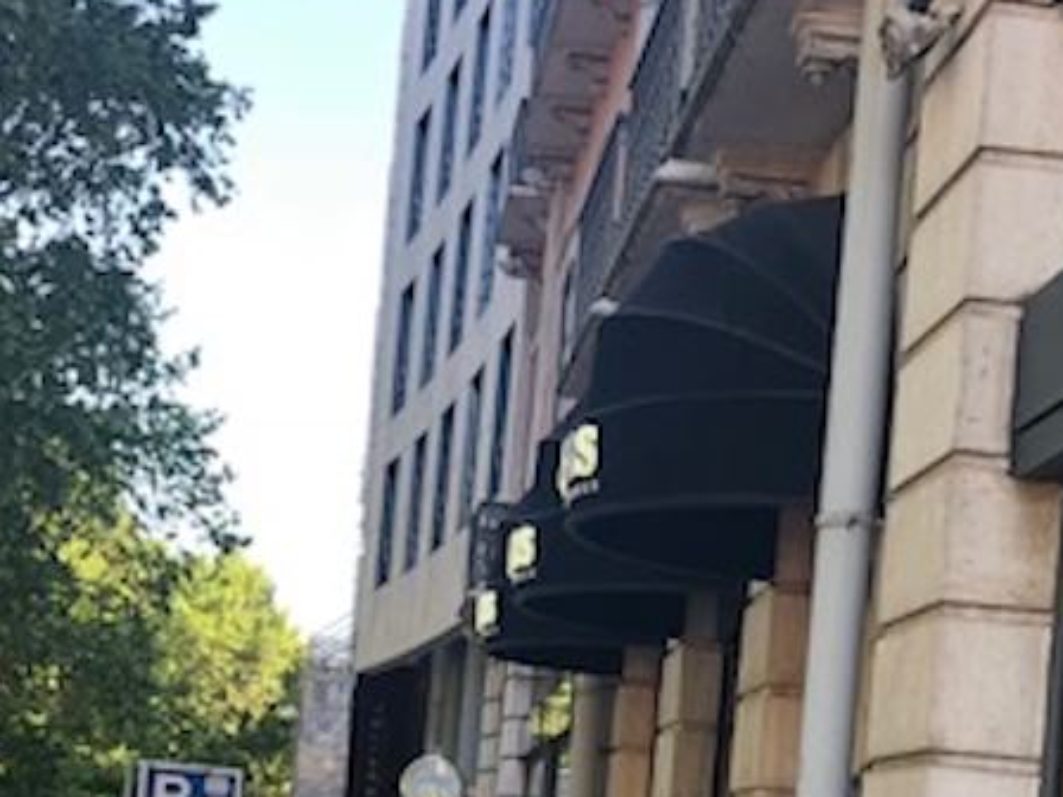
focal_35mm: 75
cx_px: 508
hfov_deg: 26.0
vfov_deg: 19.2
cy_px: 773
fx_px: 2303
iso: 25
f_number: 1.8
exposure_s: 1/100
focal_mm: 4
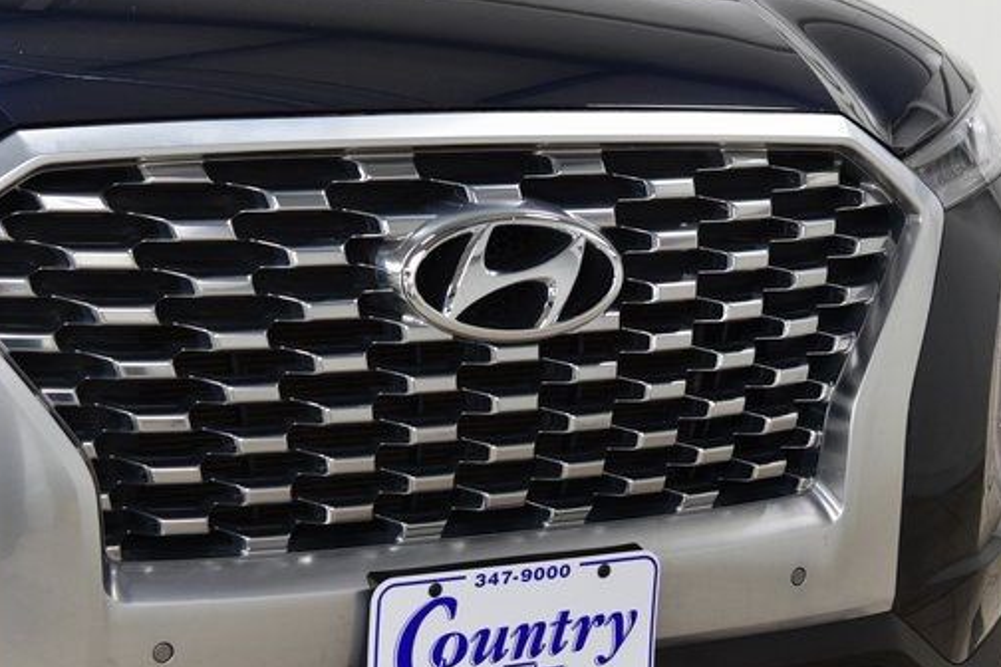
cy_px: 303
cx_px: 489
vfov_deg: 13.8
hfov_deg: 20.6
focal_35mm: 99
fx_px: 2753
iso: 1600
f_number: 5.6
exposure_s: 1/60
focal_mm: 52
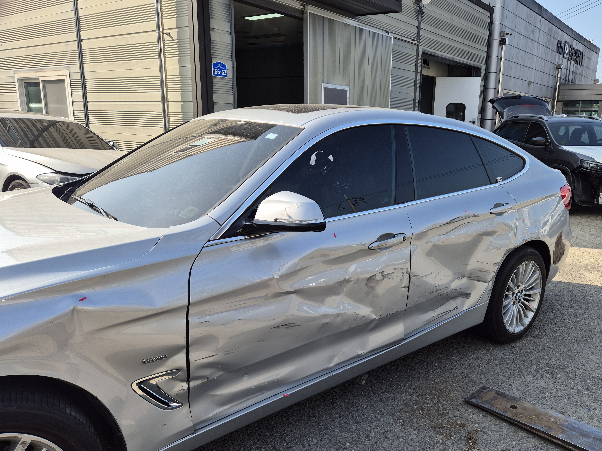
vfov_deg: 49.7
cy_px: 229
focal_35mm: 28
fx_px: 487
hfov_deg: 62.9
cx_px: 358
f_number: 1.8
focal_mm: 5.4
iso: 25
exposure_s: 1/980
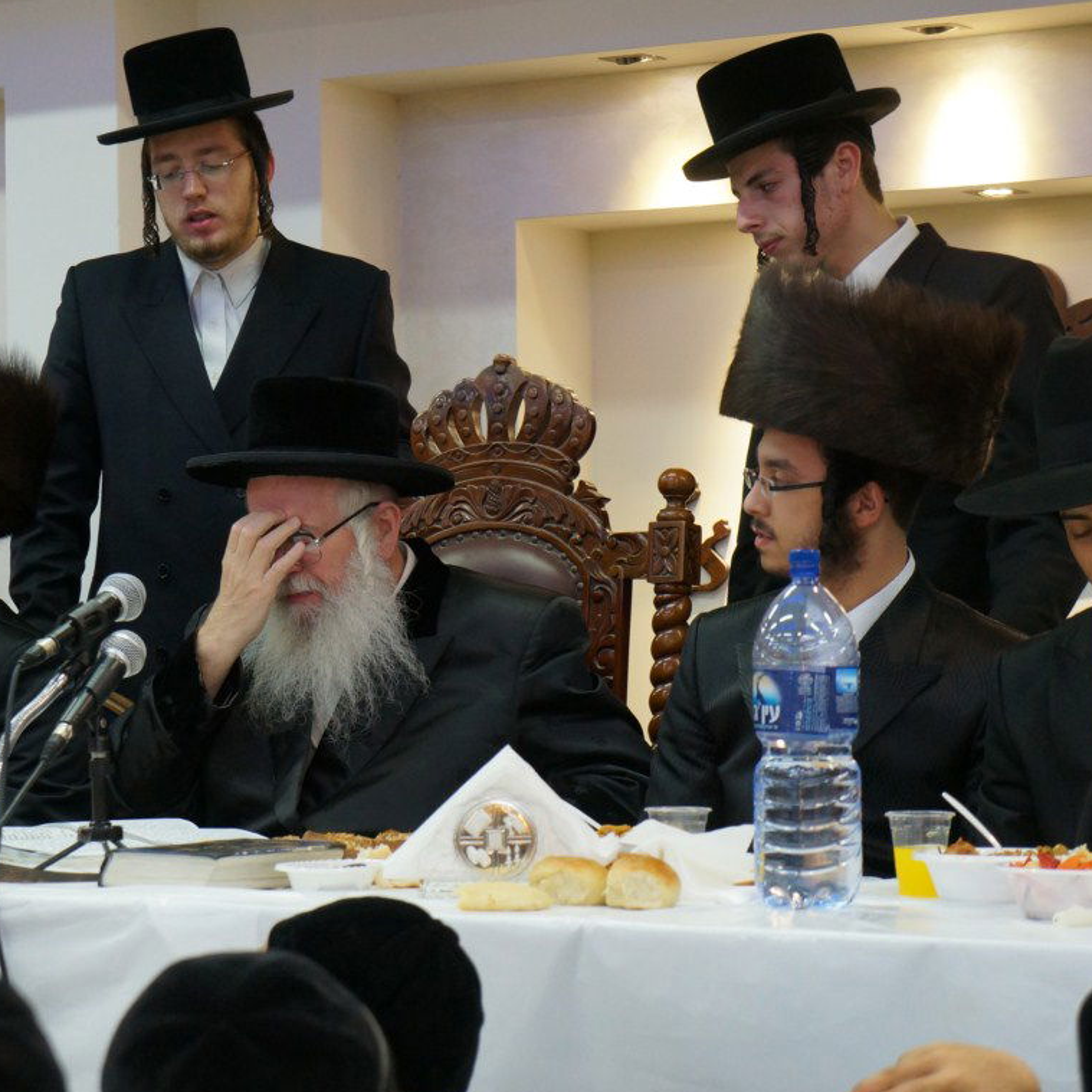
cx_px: 329
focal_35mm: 107
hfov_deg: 16.3
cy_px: 550
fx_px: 3806
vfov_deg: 16.3
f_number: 5.6
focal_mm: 55
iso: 1250
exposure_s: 1/60
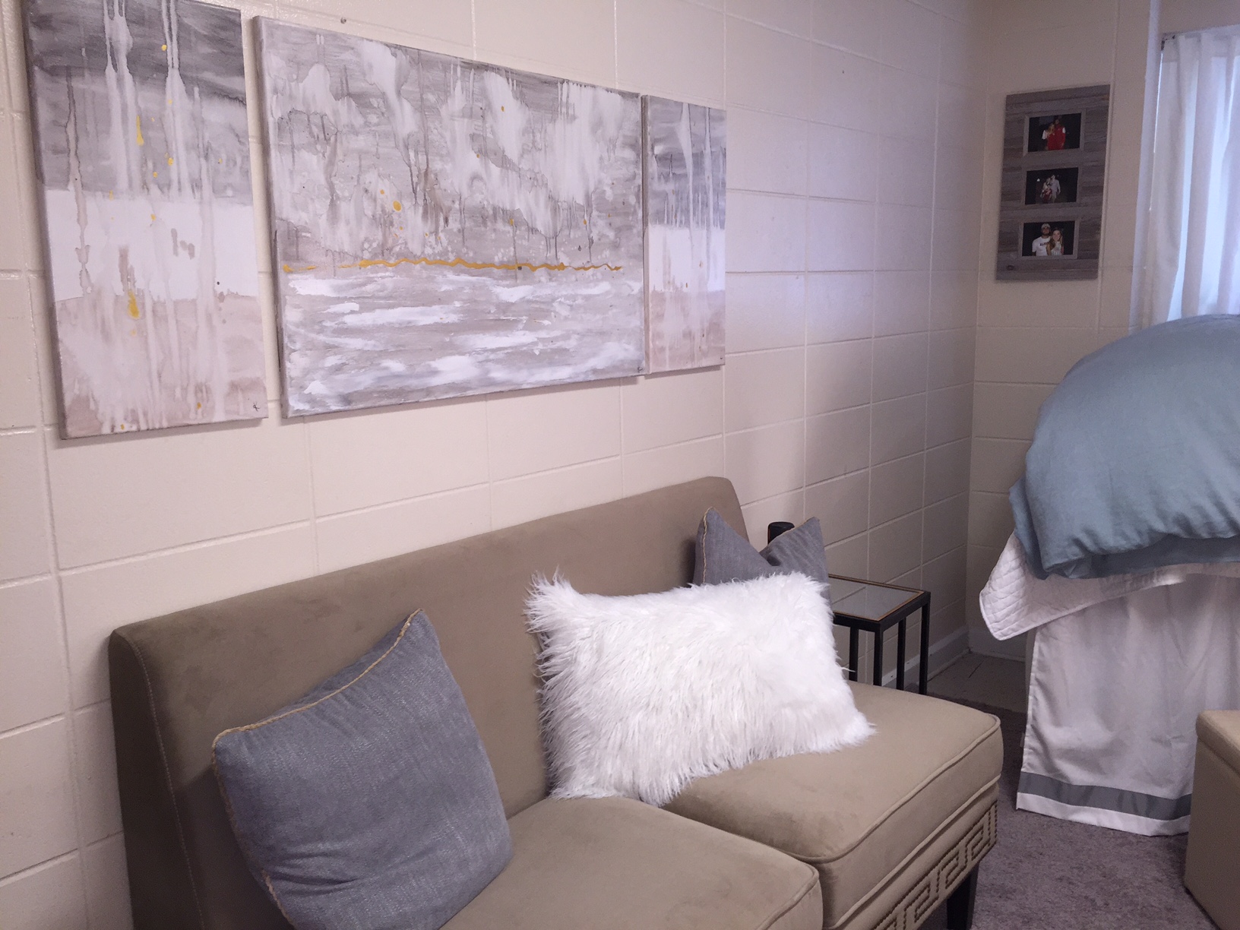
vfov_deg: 48.2
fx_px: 1039
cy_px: 465
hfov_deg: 61.7
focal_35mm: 29
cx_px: 620
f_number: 2.2
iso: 50
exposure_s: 1/30
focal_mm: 4.15
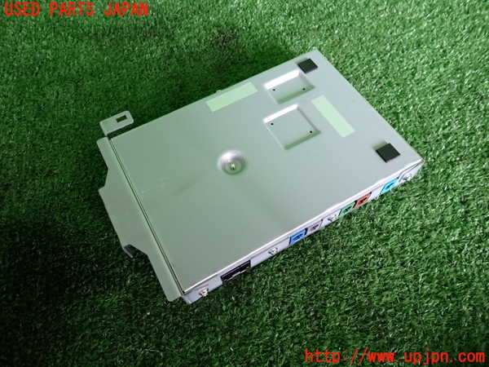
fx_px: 353
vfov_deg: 54.9
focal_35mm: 25
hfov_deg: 69.4
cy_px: 184
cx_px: 244
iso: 400
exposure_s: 1/30
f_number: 2
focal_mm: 4.5
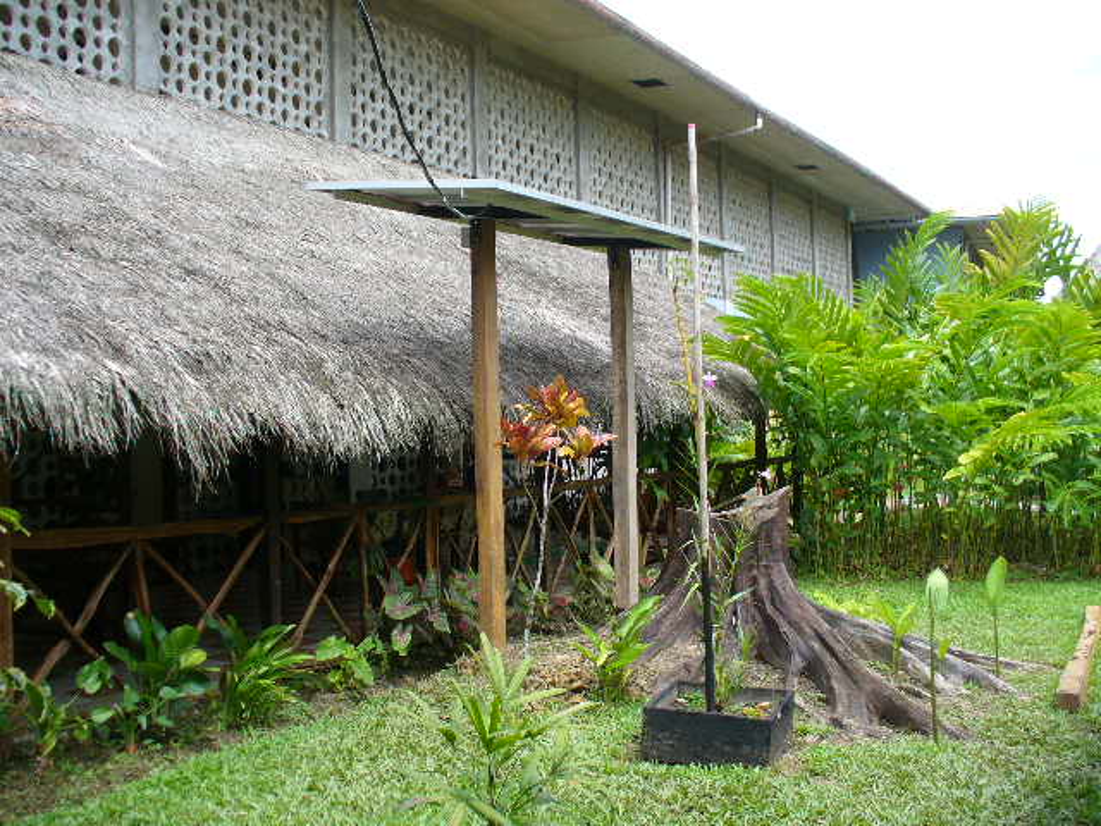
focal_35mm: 37
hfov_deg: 50.1
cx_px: 550
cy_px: 413
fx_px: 1177
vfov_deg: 38.7
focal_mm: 6.1
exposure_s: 1/400
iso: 80
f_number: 2.8
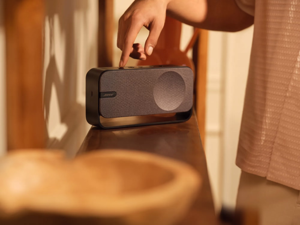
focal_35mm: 87
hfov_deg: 22.5
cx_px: 150
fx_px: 754
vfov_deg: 17.0
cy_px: 112
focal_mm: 110
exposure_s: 1/200
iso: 400
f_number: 4
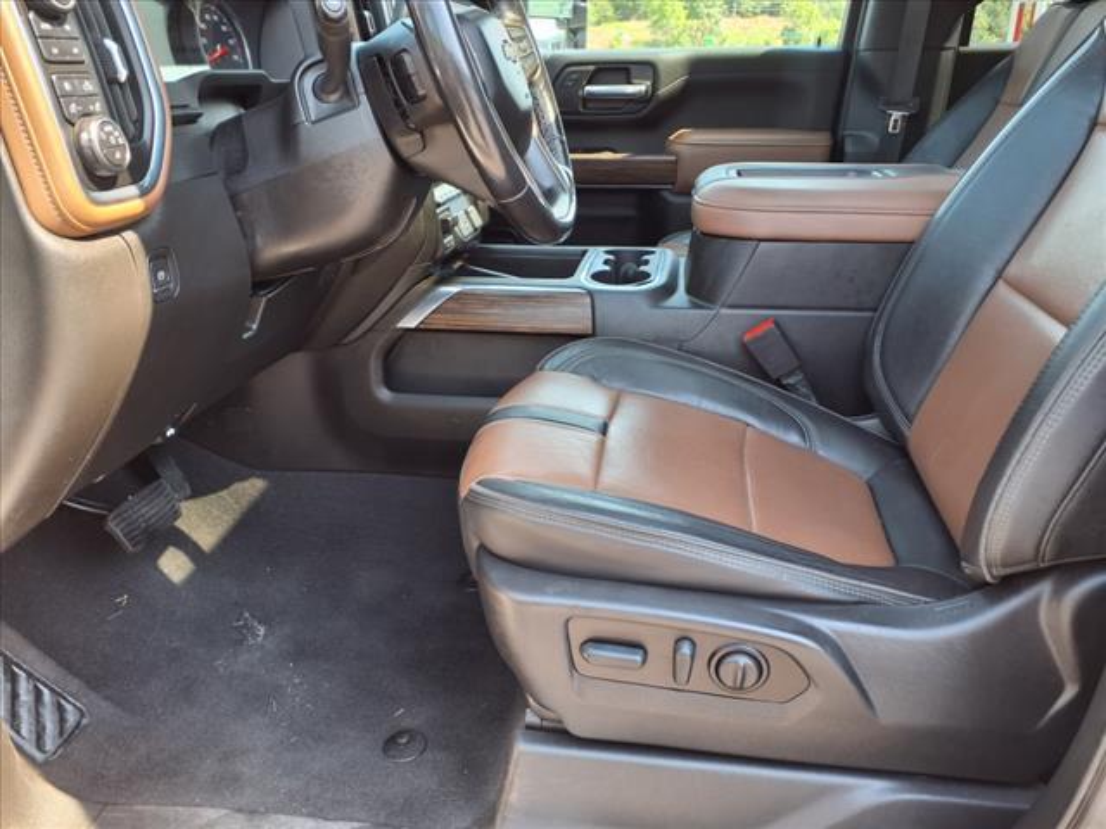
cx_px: 553
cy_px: 414
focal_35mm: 27
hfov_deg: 65.3
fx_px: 863
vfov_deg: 51.4
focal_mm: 3.58
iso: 50
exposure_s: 1/120
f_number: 1.9
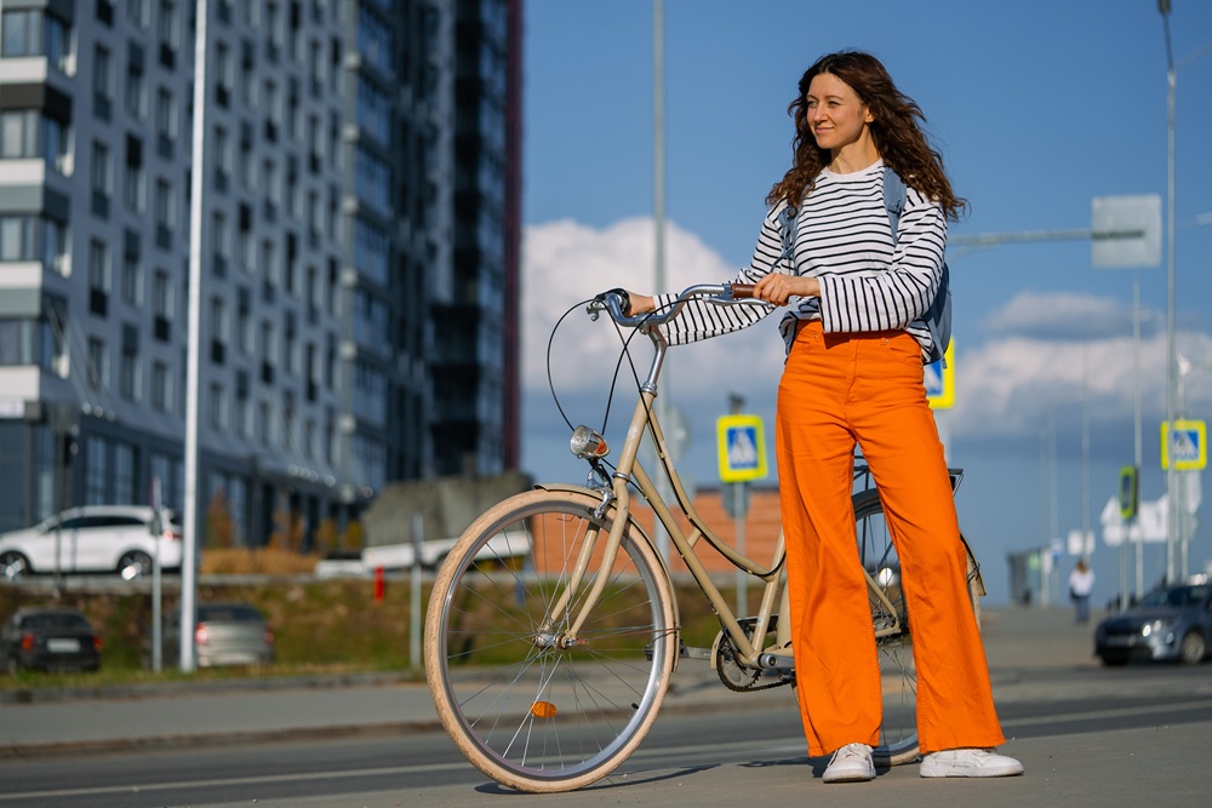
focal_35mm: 90
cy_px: 404
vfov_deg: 15.2
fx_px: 3030
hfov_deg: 22.6
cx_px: 606
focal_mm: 90
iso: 250
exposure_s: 1/8000
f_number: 2.8
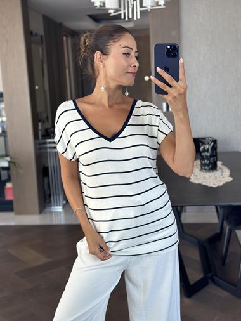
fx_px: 445
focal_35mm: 48
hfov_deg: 30.3
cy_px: 160
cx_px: 120
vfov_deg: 39.6
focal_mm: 6.86
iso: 100
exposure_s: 1/121
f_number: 1.78
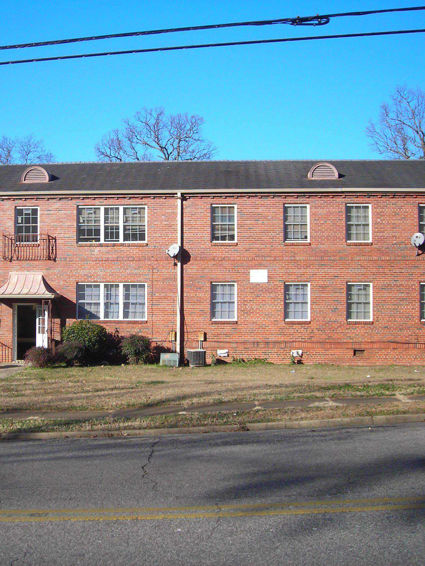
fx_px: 835
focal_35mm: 51
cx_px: 123
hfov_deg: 28.3
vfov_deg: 37.5
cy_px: 282
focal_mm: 6.3
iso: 50
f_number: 6.4
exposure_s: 1/127
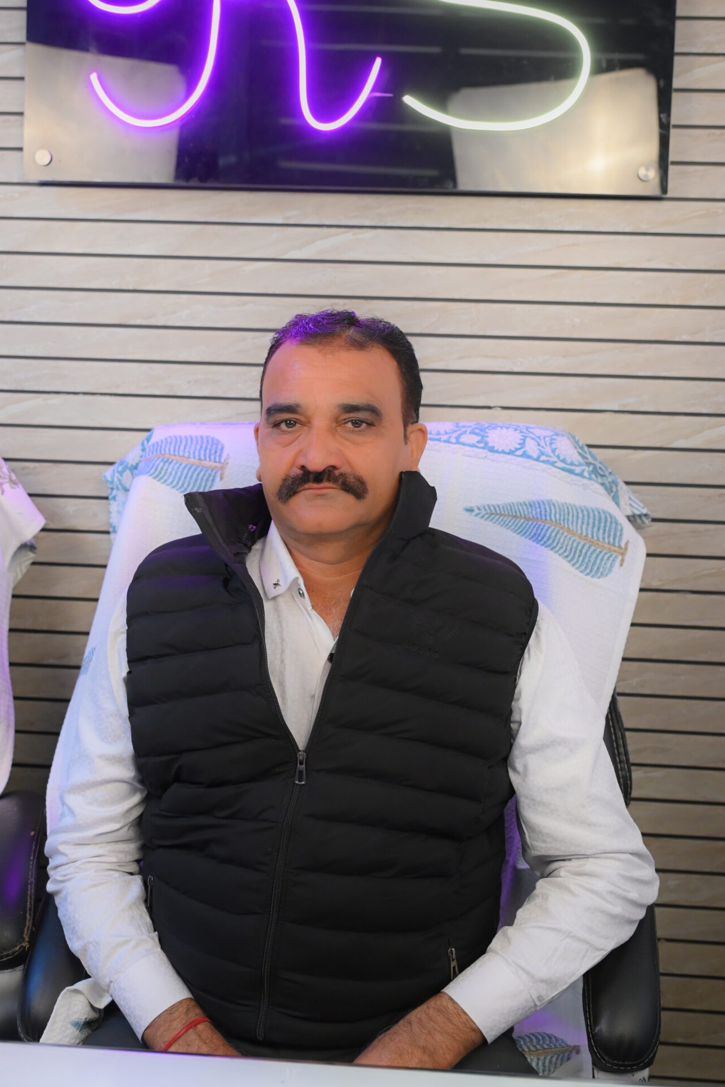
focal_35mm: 49
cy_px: 442
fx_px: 1480
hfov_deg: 27.5
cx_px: 351
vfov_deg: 40.2
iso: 3200
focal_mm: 37
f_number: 4
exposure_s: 1/200
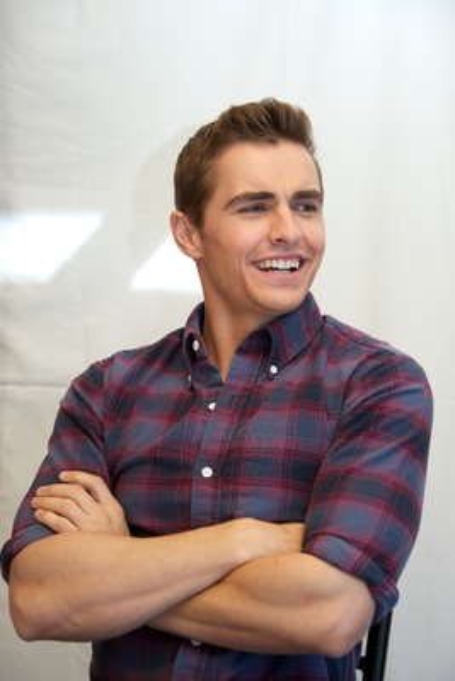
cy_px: 340
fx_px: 1856
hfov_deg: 14.0
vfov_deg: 20.8
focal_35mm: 98
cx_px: 228
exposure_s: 1/100
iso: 640
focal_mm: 98
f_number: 5.6
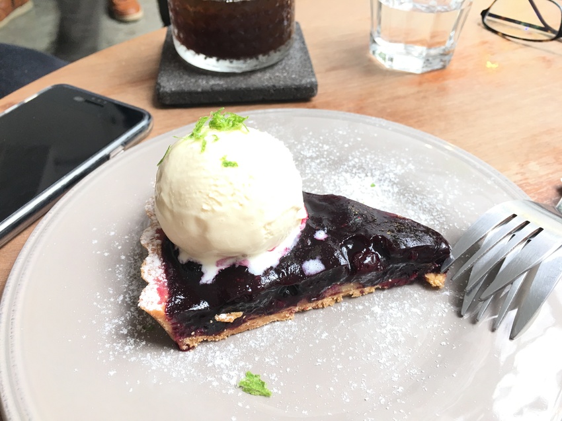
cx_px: 281
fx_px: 471
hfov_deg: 61.7
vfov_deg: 48.2
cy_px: 210
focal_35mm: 29
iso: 25
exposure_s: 1/15
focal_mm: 4.15
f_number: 2.2
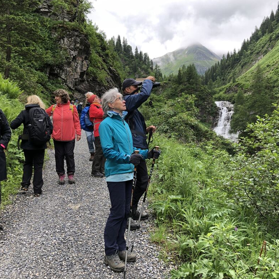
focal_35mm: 34
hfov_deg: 48.4
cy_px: 136
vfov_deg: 48.4
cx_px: 144
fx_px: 310
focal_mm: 3.99
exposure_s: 1/120
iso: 25
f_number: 1.8
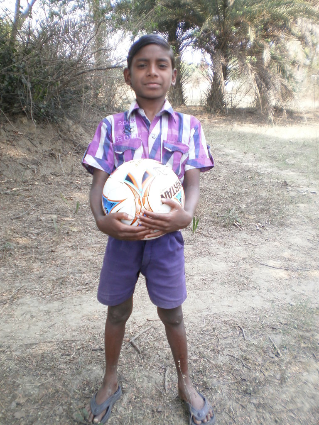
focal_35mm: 36
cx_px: 160
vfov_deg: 51.4
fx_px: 442
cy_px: 212
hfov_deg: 39.7
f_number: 3.1
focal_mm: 6.3
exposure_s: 1/100
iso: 100
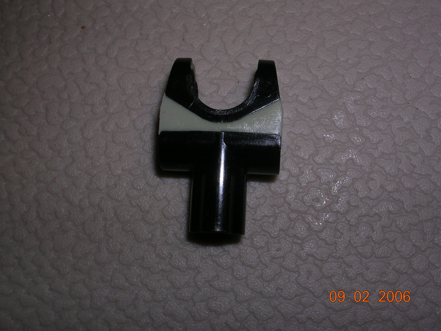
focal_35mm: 53
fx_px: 675
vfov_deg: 27.5
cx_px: 220
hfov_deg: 36.2
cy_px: 166
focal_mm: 8
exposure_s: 1/60.1
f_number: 6.4
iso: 50
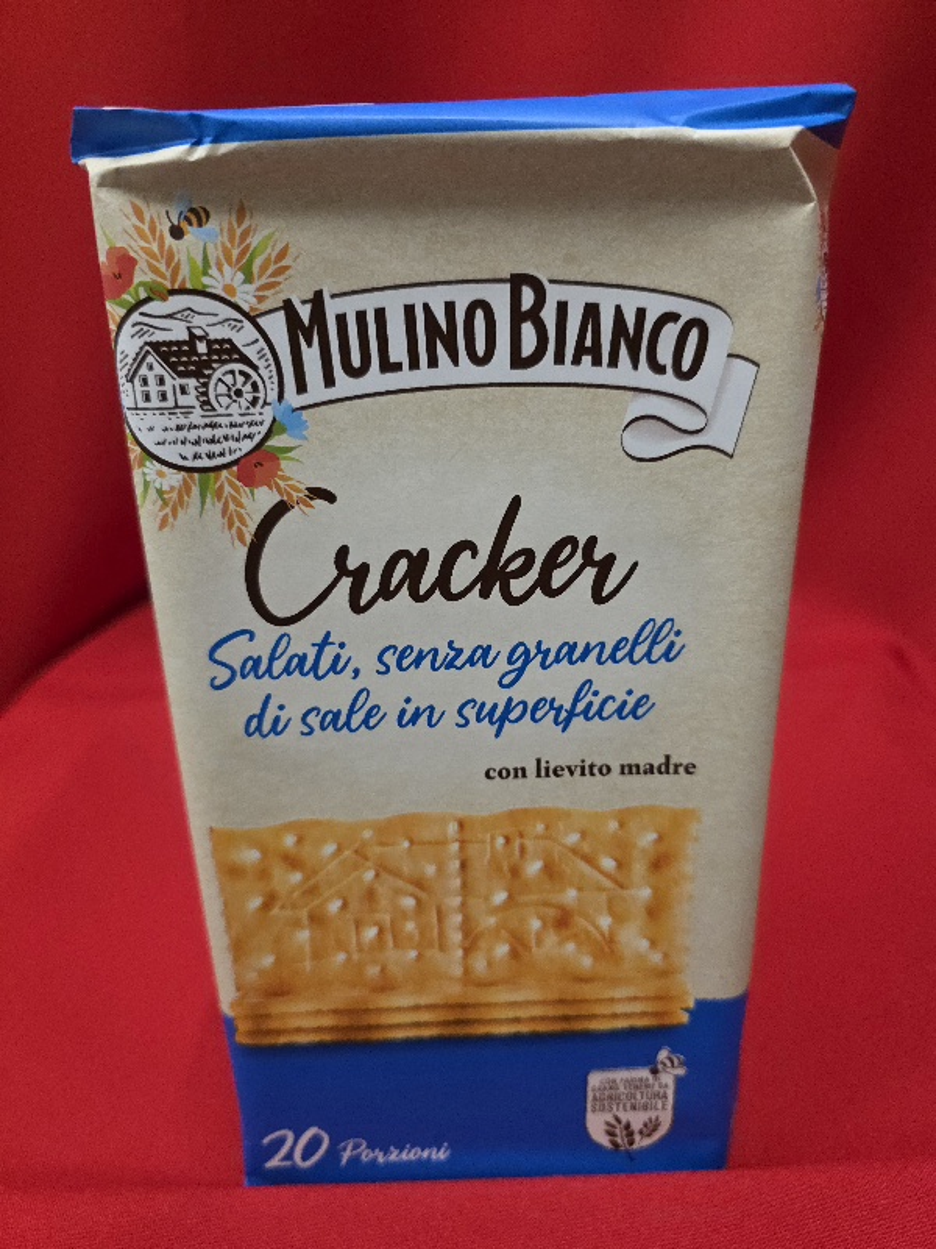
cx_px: 468
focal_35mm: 23
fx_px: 829
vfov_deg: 73.9
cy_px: 624
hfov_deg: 58.9
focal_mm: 6.3
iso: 640
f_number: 1.7
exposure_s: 1/101
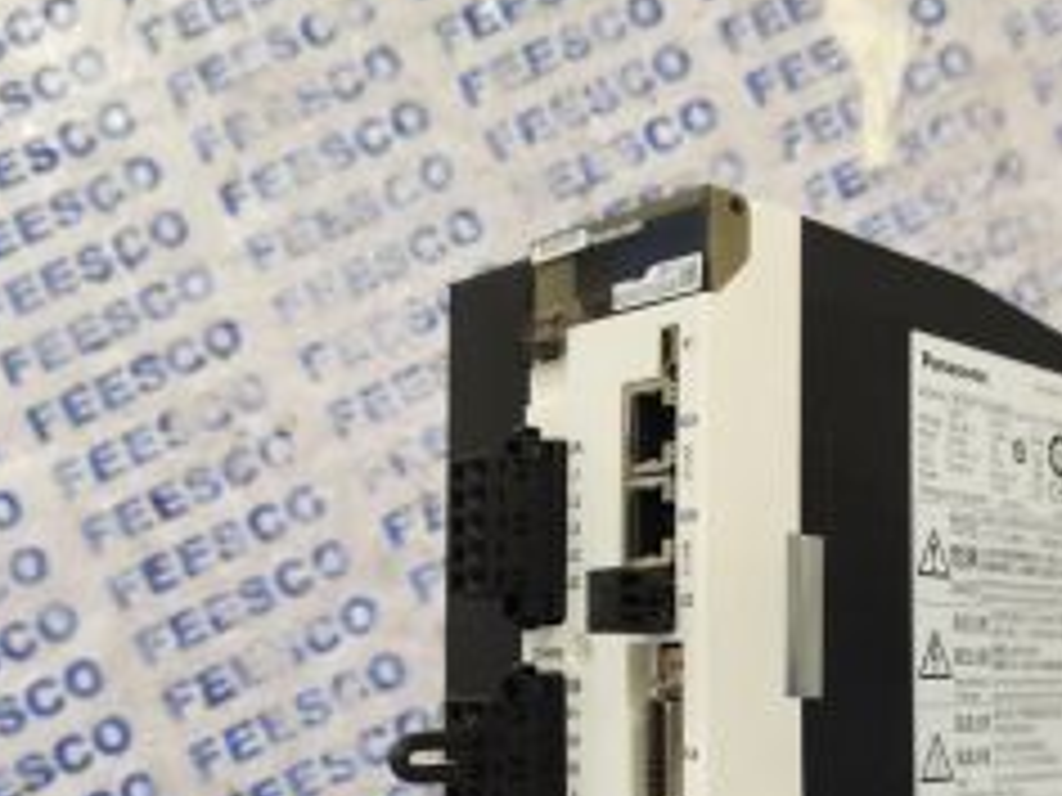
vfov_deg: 32.2
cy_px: 603
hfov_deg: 41.9
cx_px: 765
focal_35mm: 44
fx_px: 1350
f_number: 1.8
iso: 640
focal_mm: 5.58
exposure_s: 1/40
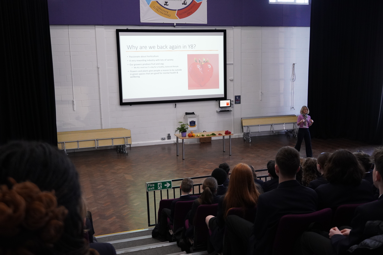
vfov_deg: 35.4
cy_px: 128
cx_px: 192
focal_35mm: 38
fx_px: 399
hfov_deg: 51.3
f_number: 4
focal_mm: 25
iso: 1600
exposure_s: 1/160
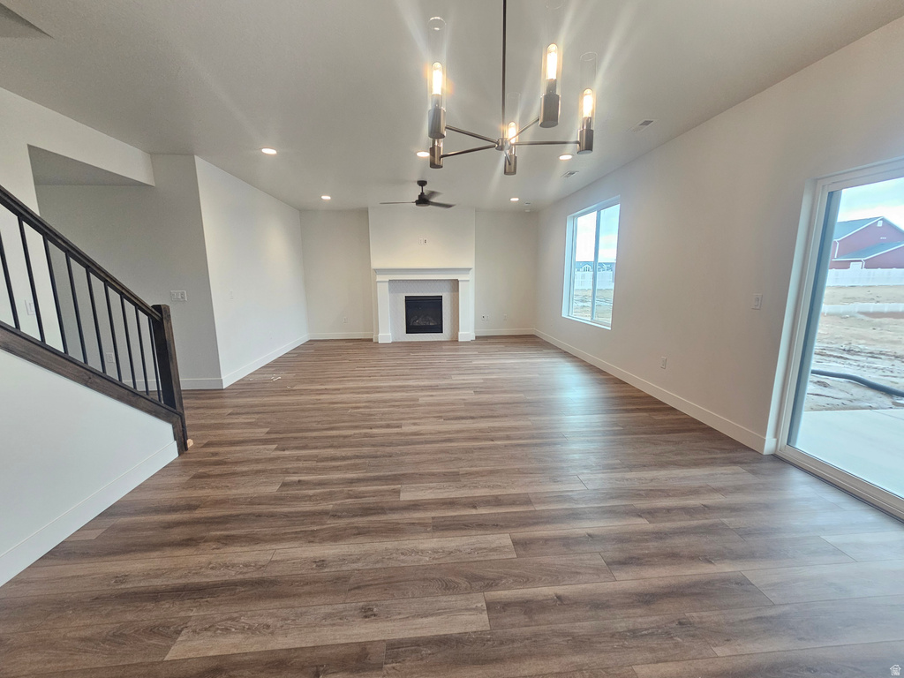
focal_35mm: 13
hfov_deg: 106.2
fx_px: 339
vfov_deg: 89.9
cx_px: 452
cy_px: 339
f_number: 2.2
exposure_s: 1/60
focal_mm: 2.2
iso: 200
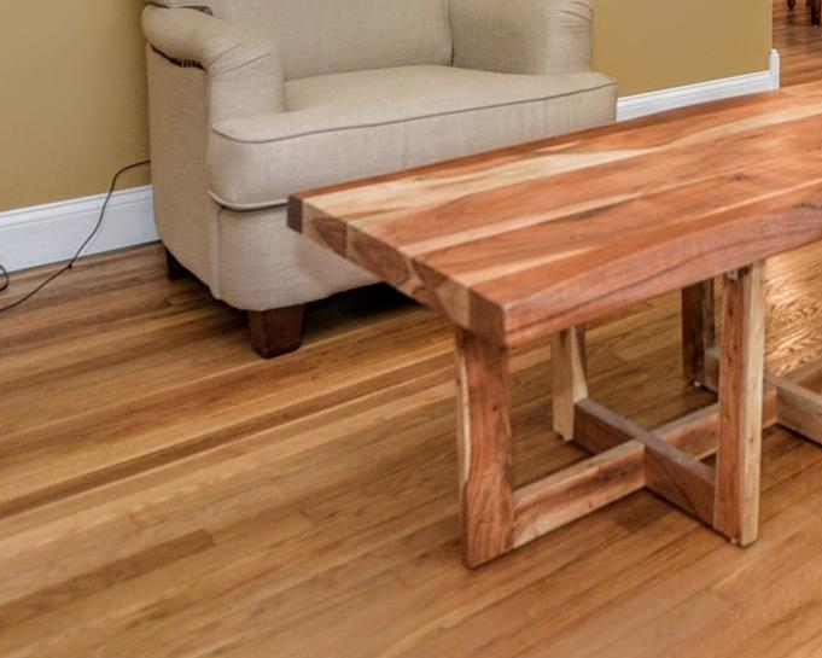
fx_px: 1168
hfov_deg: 33.1
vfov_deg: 27.5
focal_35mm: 48
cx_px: 937
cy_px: -141
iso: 1000
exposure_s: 1/60
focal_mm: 17
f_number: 2.8
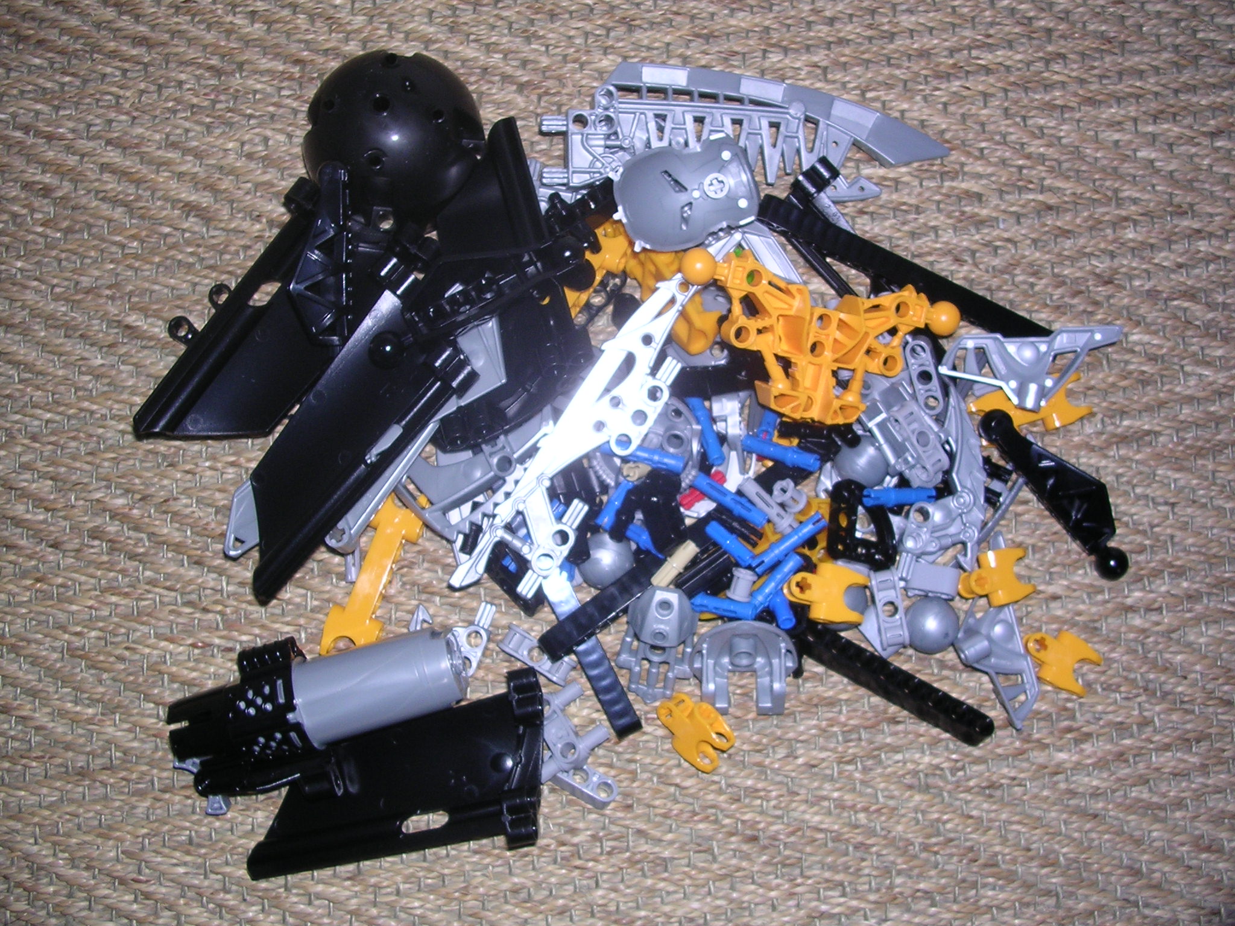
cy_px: 463
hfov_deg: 49.0
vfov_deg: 37.7
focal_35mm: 38
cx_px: 618
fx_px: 1356
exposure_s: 1/60.1
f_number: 2.8
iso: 100
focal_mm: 5.8
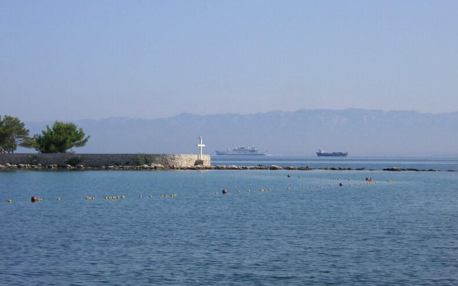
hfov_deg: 19.6
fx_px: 1323
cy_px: 114
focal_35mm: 106
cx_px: 227
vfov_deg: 12.3
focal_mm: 16.4
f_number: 5
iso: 50
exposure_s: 1/750
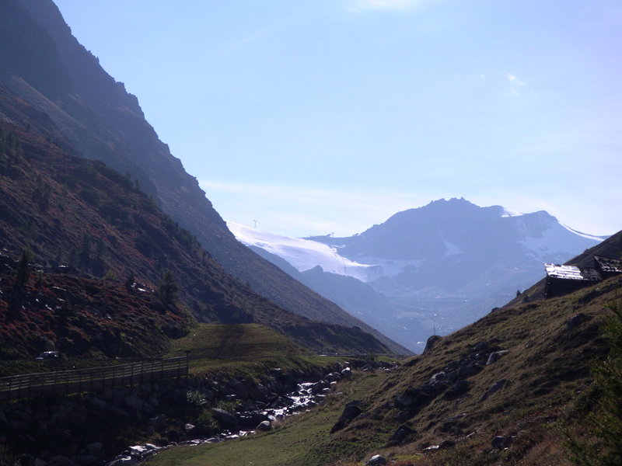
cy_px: 233
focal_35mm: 101
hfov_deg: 19.4
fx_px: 1815
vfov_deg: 14.6
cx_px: 311
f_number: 8.3
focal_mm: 15.7
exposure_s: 1/250
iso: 50
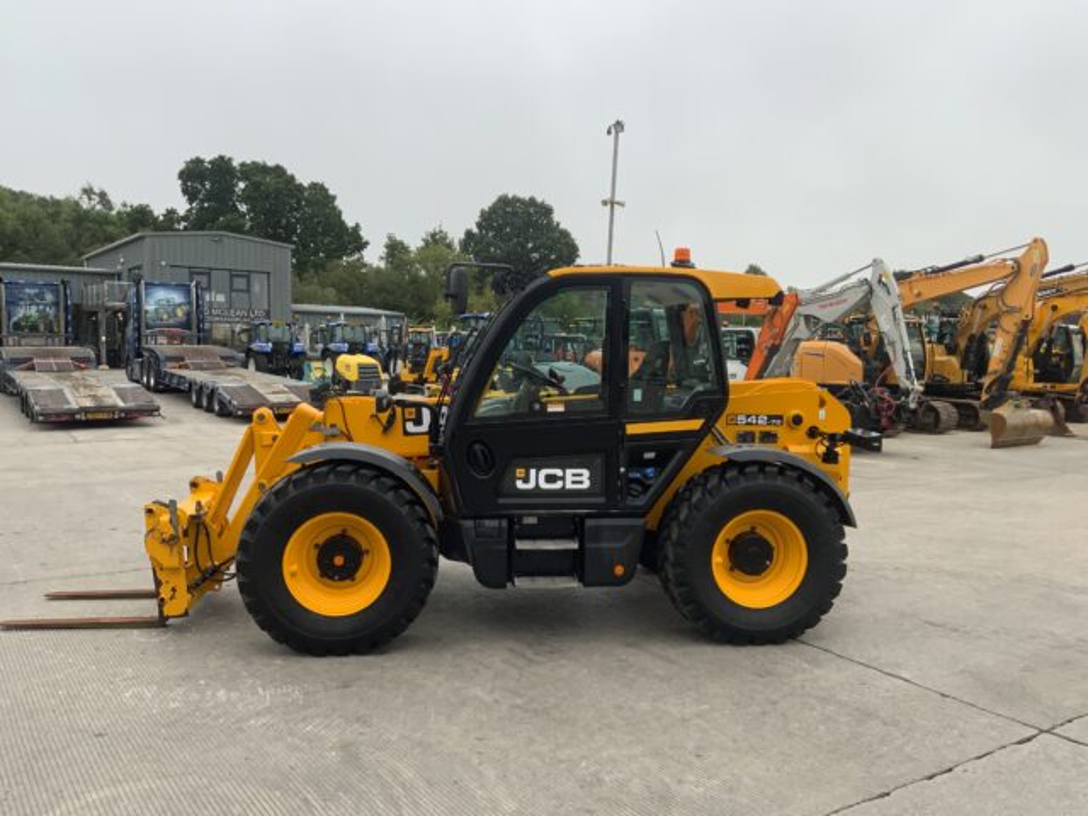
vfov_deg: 48.2
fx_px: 911
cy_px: 408
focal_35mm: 29
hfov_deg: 61.7
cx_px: 544
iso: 16
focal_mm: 3
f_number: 1.8
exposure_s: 1/294
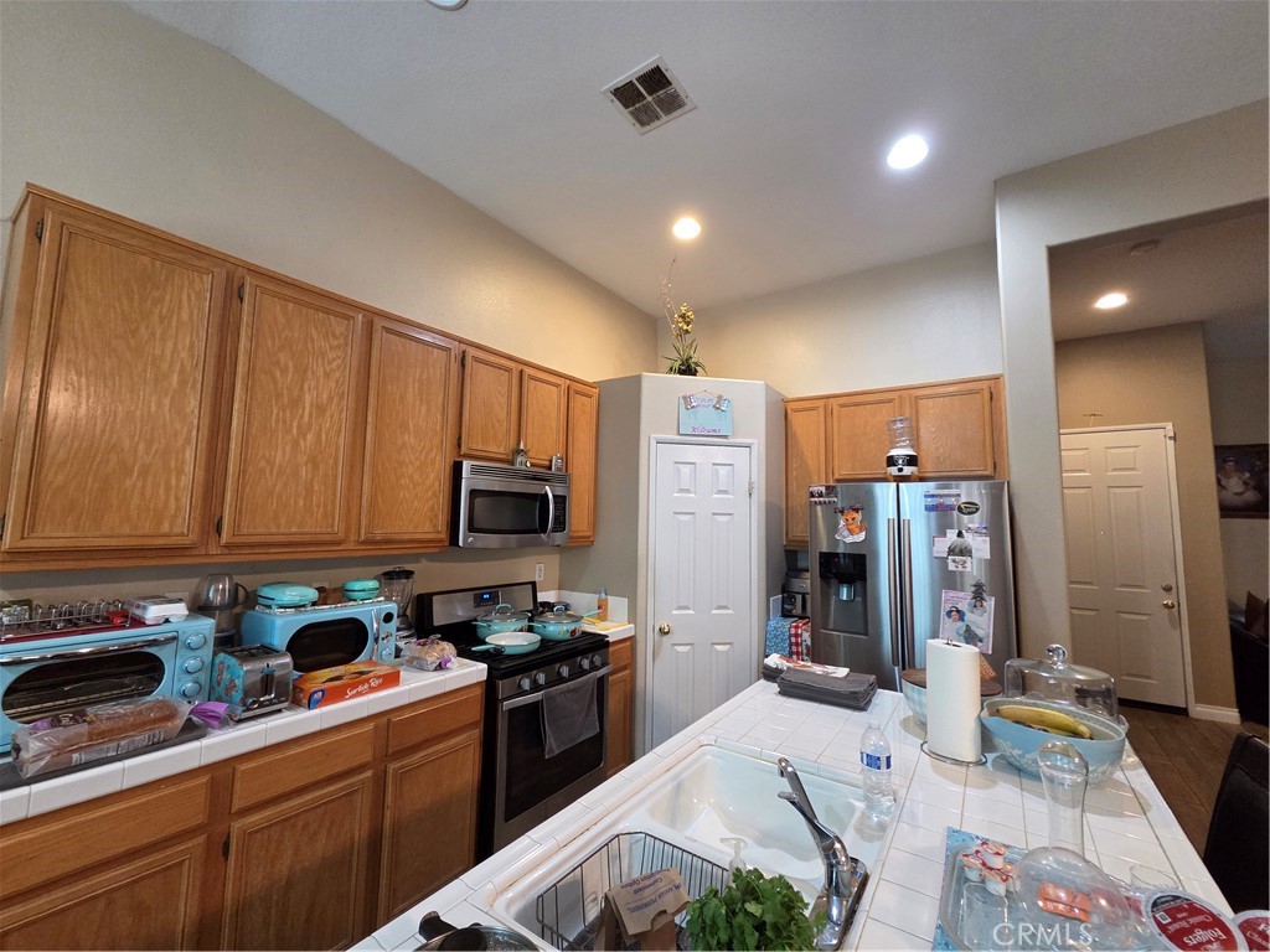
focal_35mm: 13
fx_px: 477
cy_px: 476
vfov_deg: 89.9
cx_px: 635
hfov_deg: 106.2
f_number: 2.2
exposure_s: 1/60
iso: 640
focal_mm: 2.2
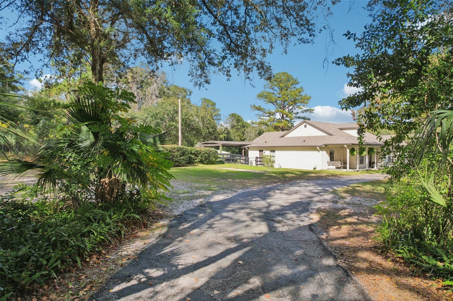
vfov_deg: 57.2
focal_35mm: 22
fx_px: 277
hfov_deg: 78.6
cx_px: 226
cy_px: 150
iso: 100
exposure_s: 1/1000
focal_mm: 8.4
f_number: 2.8
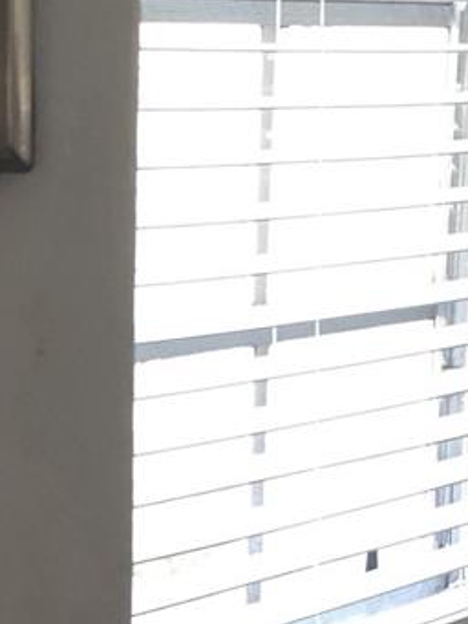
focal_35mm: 102
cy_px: 509
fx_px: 1838
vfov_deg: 19.0
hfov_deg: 14.4
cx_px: 48
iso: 50
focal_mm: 4.15
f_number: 2.2
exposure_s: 1/15
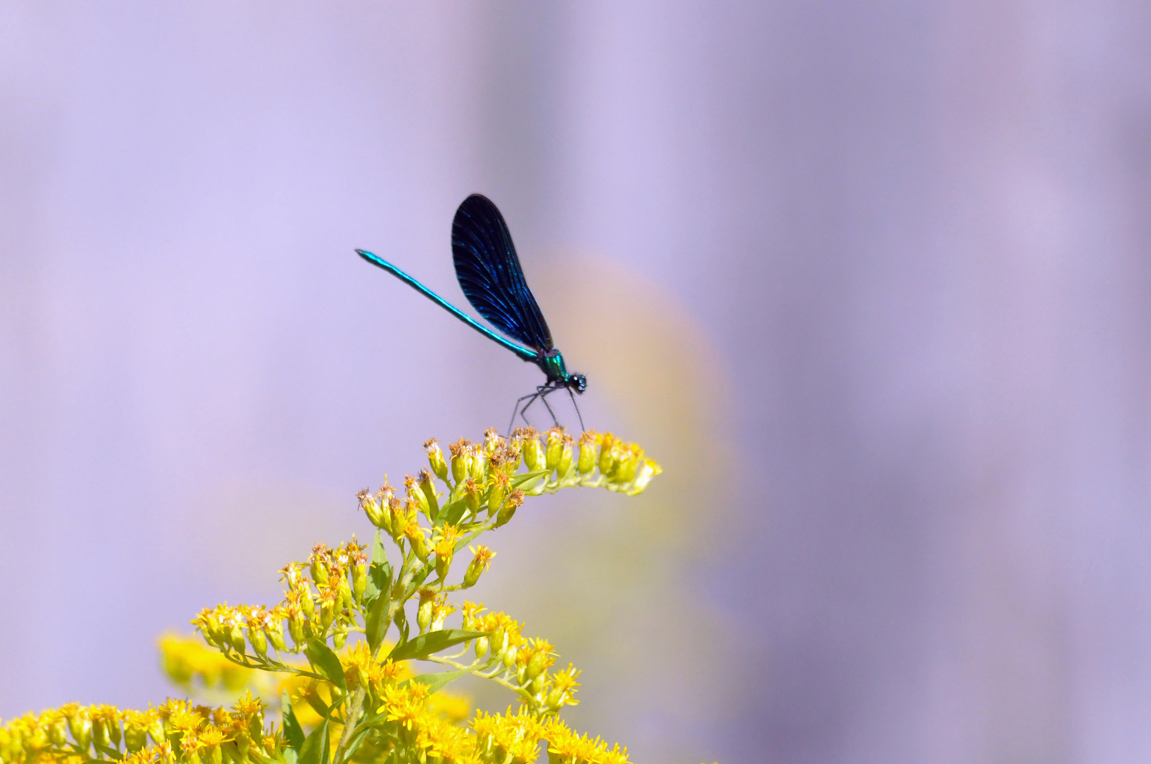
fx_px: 16508
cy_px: 344
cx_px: 585
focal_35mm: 517
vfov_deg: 2.7
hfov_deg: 4.0
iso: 2000
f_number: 8
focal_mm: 300
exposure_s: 1/4000
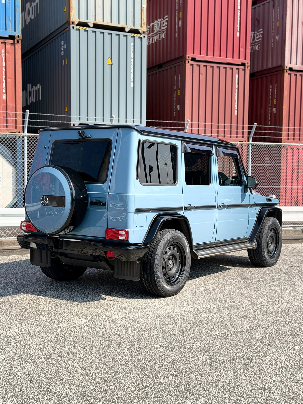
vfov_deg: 39.7
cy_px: 202
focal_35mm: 48
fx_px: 560
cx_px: 152
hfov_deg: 30.3
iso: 64
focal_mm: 6.76
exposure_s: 1/3226
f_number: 1.78
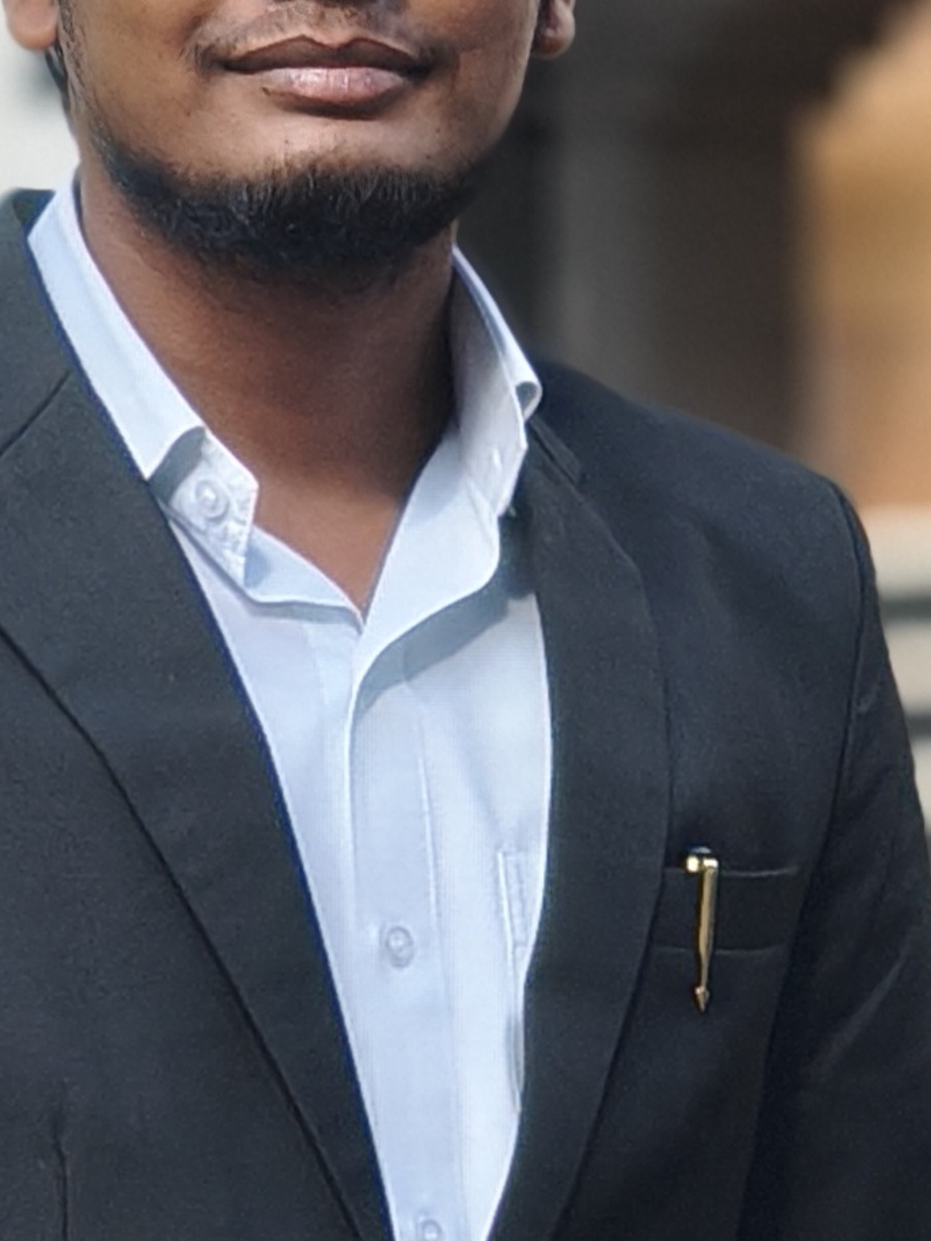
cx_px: 245
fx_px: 4374
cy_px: 484
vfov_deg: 16.1
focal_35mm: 122
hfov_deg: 12.1
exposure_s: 1/167
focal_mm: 7.1
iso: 50
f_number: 2.8
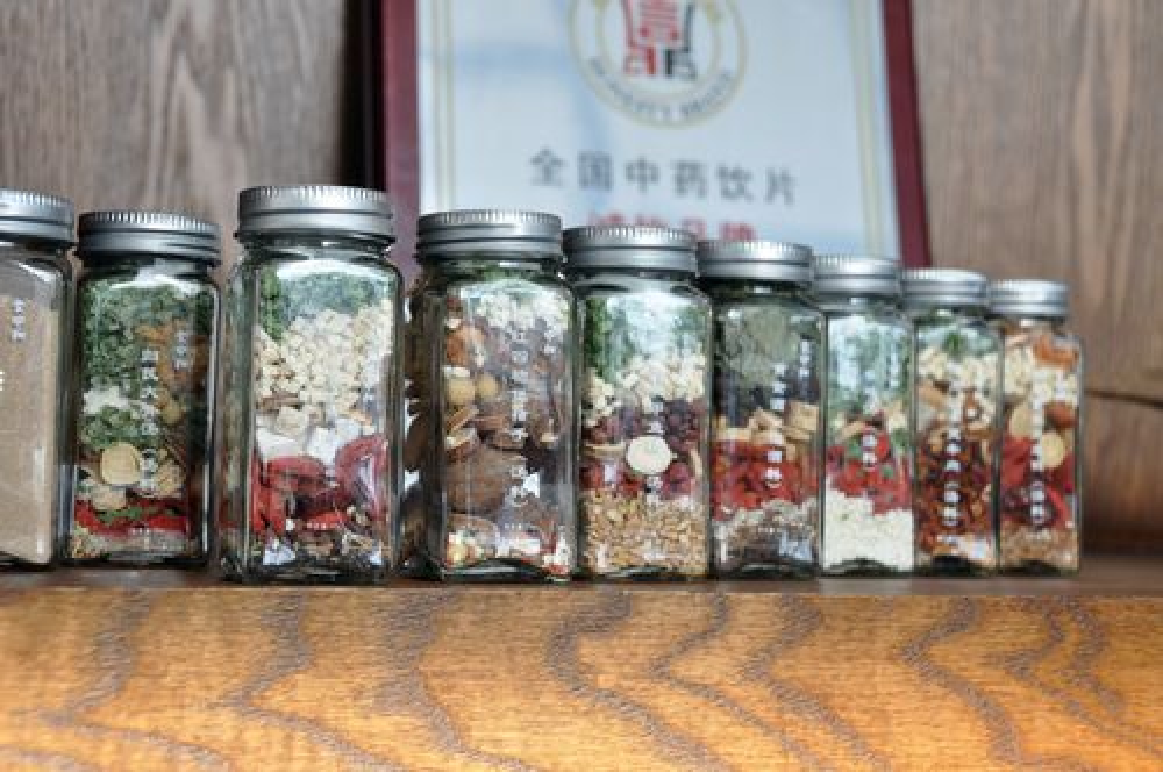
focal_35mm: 63
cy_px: 386
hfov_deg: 31.9
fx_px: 2033
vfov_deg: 21.5
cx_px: 582
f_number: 7.1
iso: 400
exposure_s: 1/200
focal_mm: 42
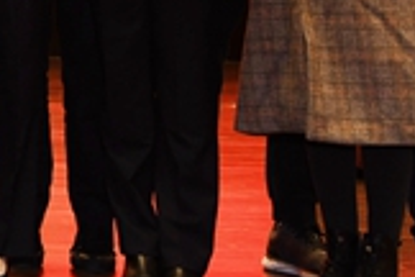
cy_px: -321
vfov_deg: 7.5
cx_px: -423
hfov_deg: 10.8
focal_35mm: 173
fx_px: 1994
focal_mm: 36
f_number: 4.5
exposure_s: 1/60
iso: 1000
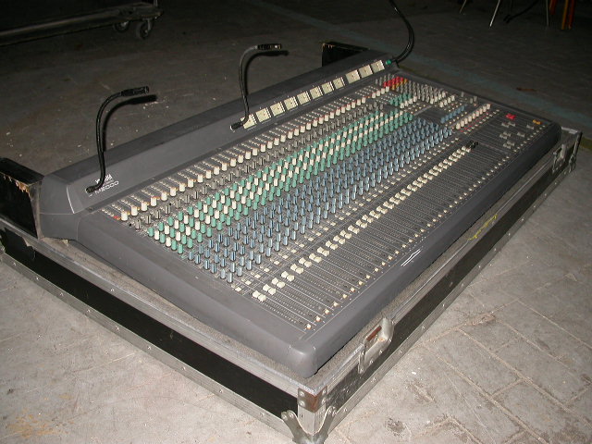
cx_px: 296
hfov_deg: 49.0
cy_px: 222
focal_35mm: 38
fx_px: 650
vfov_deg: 37.7
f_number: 2.6
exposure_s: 1/60
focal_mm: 7.85
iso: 100
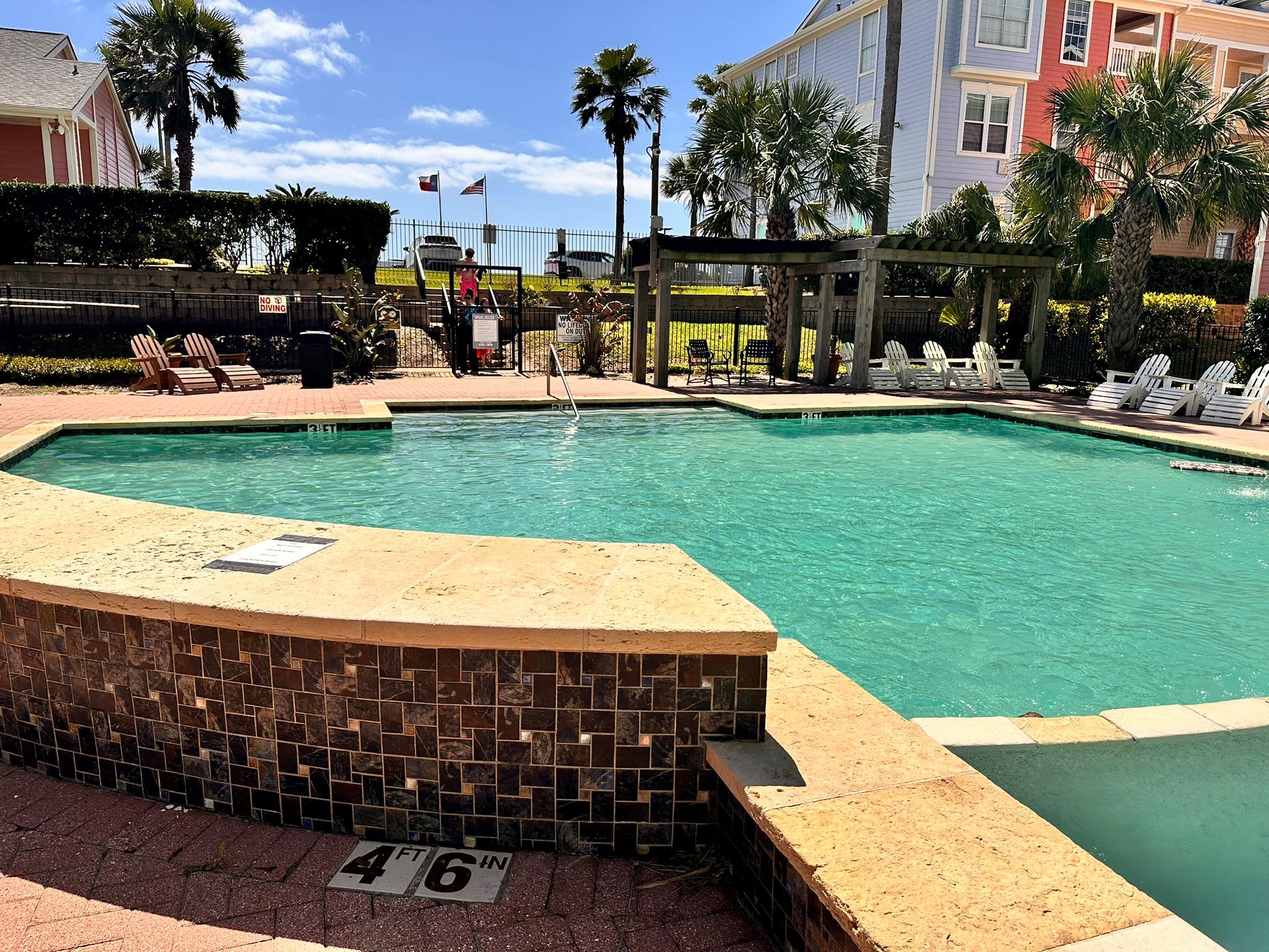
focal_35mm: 24
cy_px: 476
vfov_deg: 56.8
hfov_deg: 71.6
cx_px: 634
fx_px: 880
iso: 80
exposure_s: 1/8197
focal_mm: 6.86
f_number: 1.78
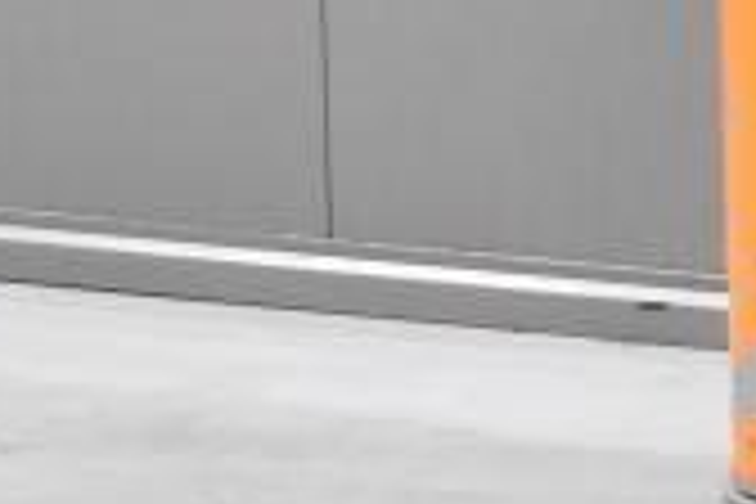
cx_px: 1773
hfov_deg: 7.2
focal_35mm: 269
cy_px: -518
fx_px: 5640
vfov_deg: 5.0
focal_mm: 25
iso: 1600
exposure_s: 1/50
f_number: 4.5
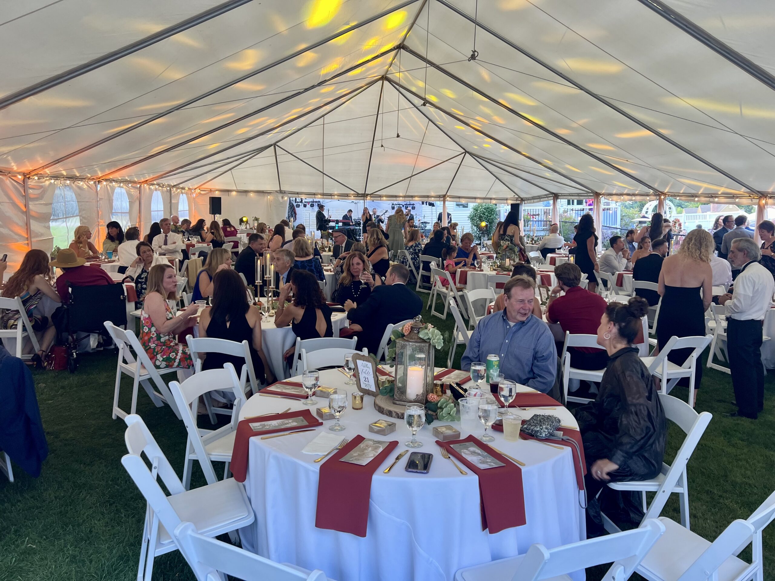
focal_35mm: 26
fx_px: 582
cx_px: 388
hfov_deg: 67.3
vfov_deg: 53.1
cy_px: 290
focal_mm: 5.7
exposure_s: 1/60
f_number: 1.5
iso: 64
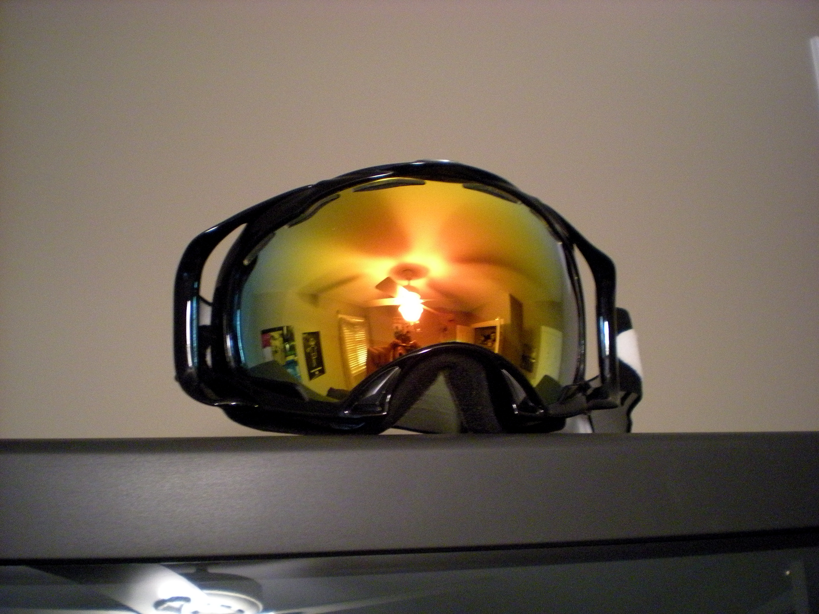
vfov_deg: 37.7
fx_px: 899
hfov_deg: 49.0
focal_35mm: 38
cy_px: 307
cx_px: 410
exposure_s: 1/8
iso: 575
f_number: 3.1
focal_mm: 6.3
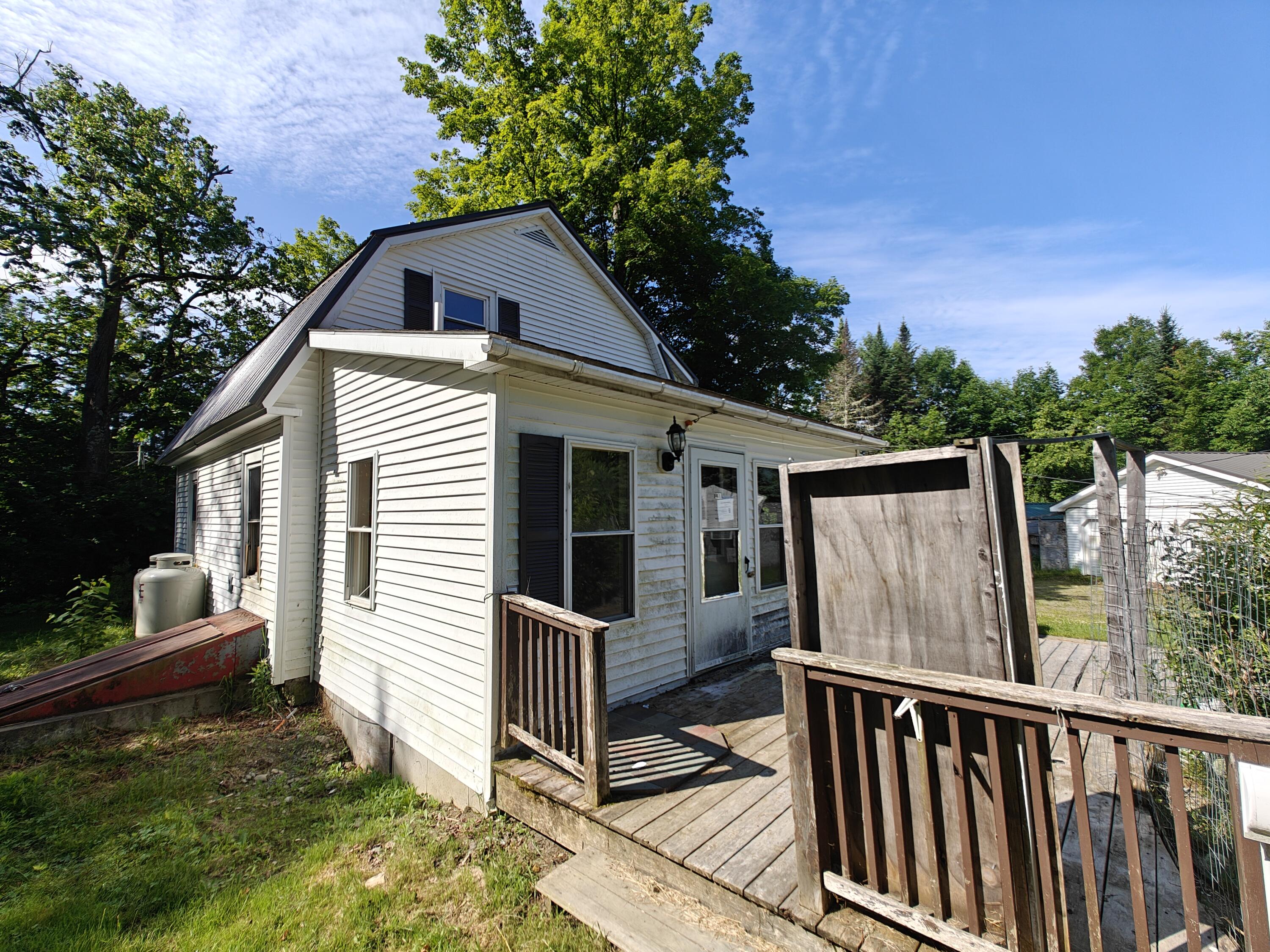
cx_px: 635
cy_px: 476
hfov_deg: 102.1
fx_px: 514
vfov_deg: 85.7
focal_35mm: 14
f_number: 2.2
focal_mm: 2.62
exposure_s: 1/1685
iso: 64
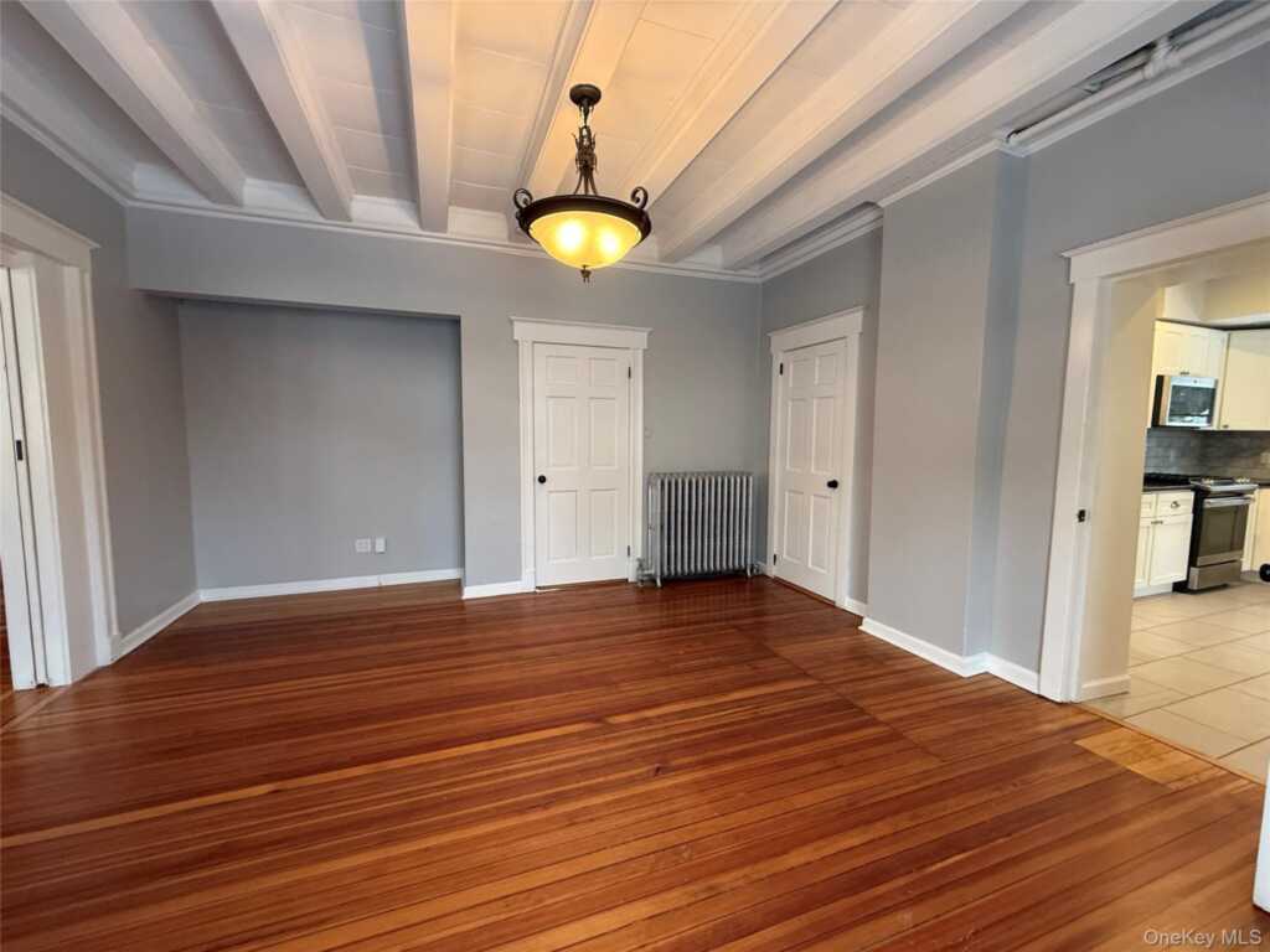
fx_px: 514
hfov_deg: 102.1
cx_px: 635
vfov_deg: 85.7
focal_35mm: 14
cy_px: 476
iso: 320
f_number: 2.2
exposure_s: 1/60
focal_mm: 2.22
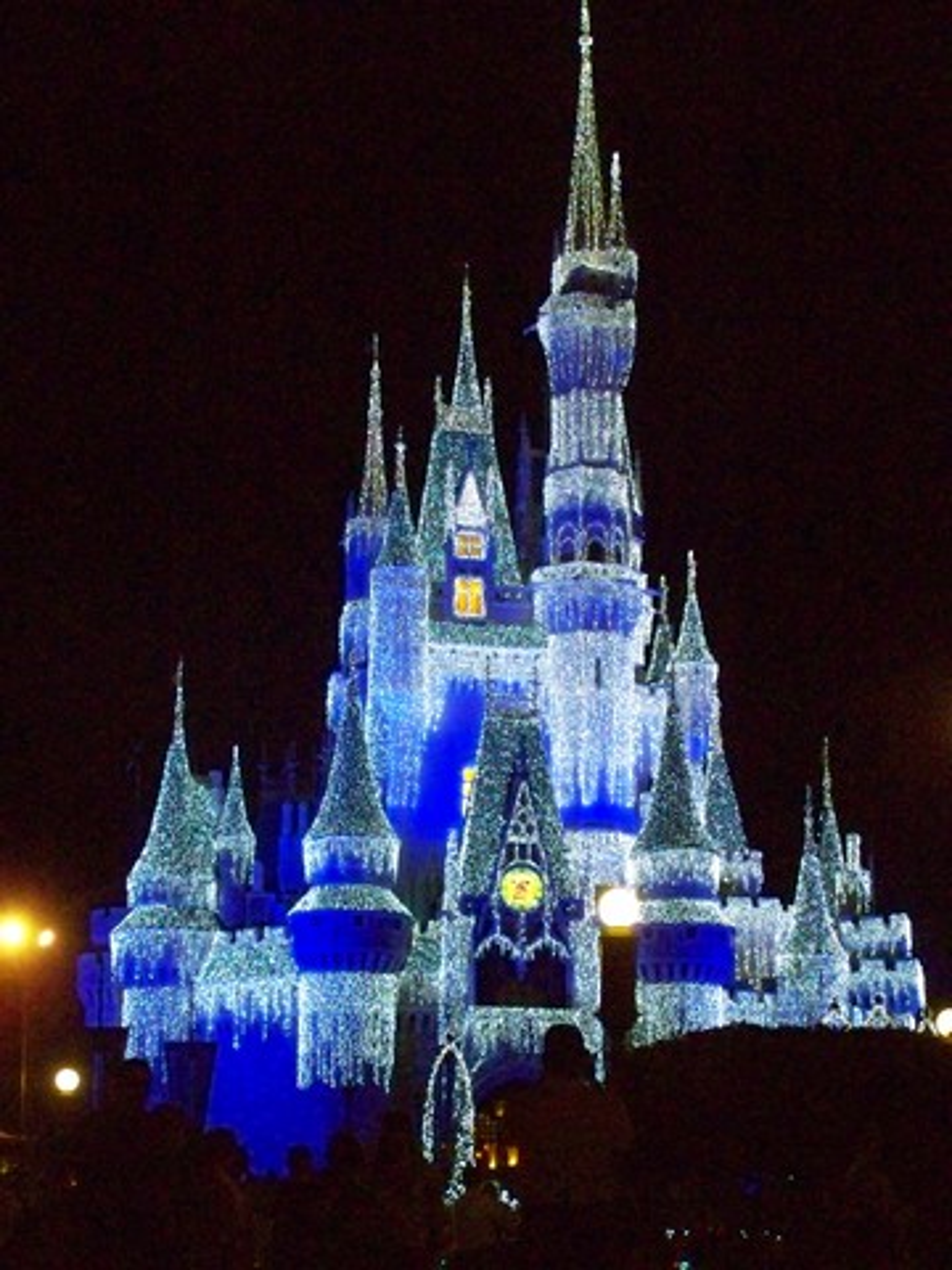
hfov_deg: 20.2
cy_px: 635
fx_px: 2677
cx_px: 476
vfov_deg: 26.7
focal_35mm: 73
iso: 1600
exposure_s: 1/50
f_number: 3.2
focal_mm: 12
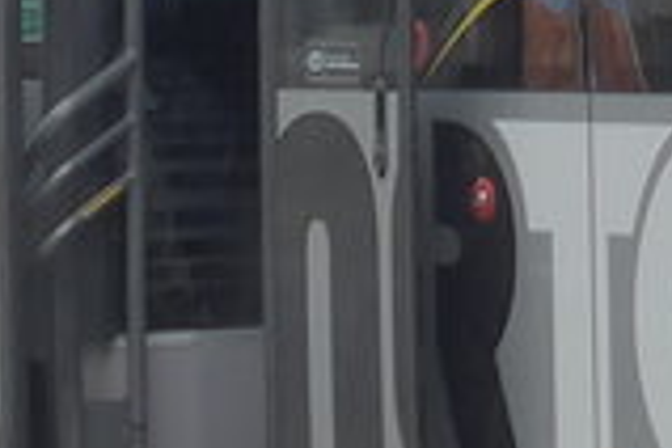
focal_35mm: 519
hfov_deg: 3.9
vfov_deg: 2.6
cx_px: 1205
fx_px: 9687
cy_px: -592
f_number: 3.9
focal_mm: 13.4
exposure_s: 1/200
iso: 160
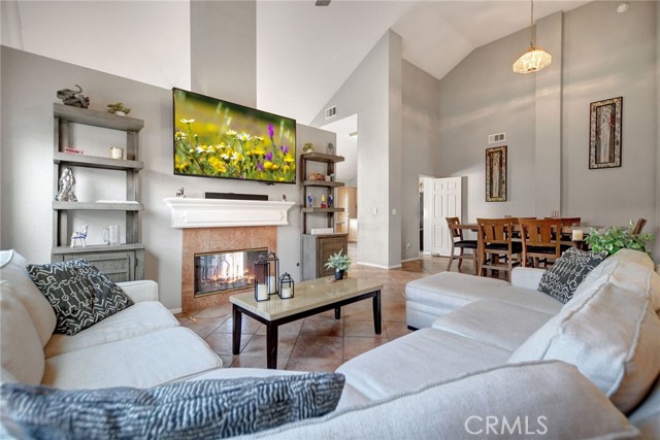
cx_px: 330
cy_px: 220
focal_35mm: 15
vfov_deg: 77.4
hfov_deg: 100.4
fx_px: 275
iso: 800
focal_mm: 10
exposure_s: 1/80
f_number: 4.5
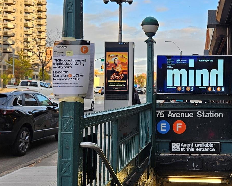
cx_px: 179
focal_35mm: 51
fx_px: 350
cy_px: 92
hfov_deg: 35.7
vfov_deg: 29.7
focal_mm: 5.4
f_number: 1.8
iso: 25
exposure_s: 1/151
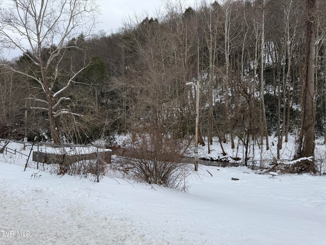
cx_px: 163
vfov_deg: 56.8
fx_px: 226
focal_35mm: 24
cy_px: 122
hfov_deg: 71.6
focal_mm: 6.76
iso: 80
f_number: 1.78
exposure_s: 1/3021
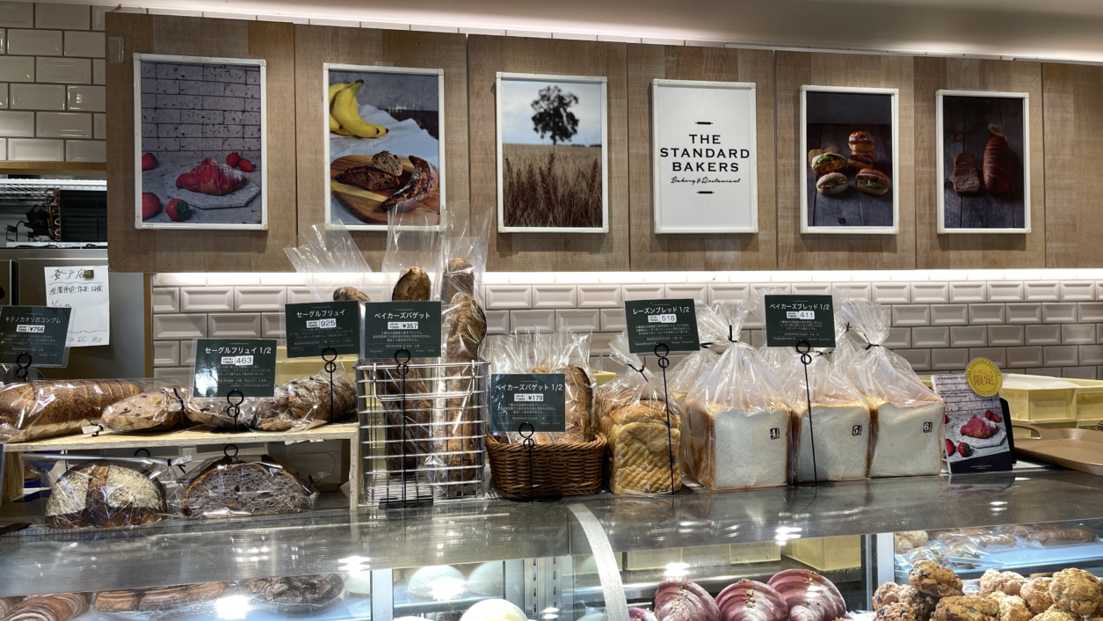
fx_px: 848
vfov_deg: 40.2
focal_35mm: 29
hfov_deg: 66.1
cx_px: 558
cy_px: 314
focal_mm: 5.1
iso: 32
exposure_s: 1/113
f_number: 1.6
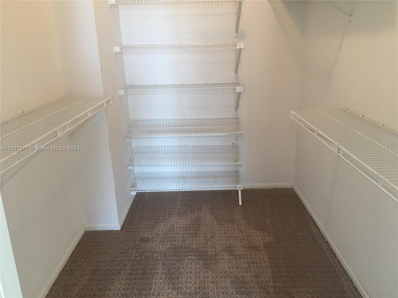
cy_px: 149
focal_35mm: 29
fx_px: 333
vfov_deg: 48.2
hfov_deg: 61.7
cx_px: 199
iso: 64
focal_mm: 4.15
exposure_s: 1/15
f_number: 2.2
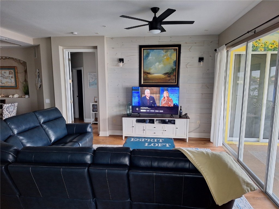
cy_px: 104
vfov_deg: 58.9
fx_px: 185
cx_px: 140
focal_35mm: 23
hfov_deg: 73.9
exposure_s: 1/50
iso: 250
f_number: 1.8
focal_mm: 5.54
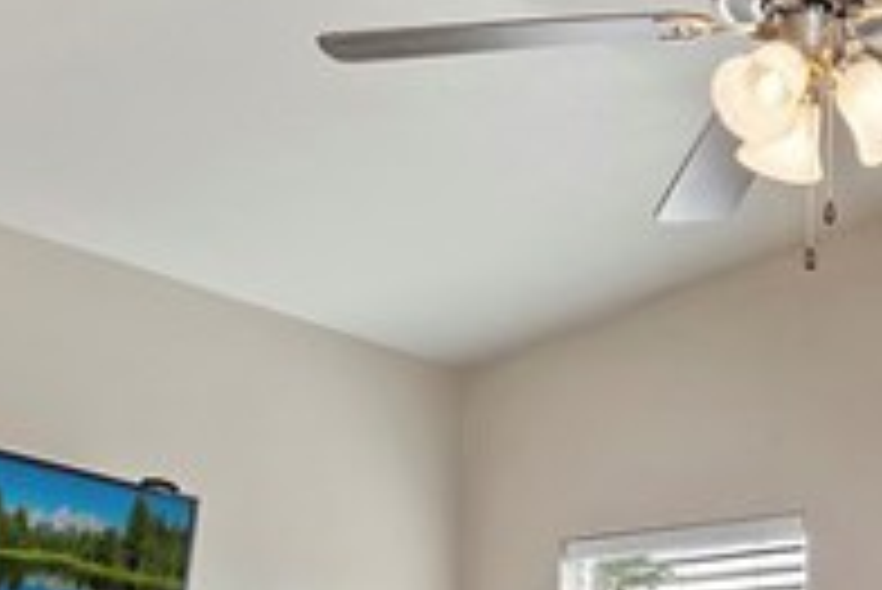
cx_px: 855
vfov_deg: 17.2
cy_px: 835
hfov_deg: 26.4
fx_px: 1790
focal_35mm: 73
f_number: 10
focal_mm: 14
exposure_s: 1/25
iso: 500
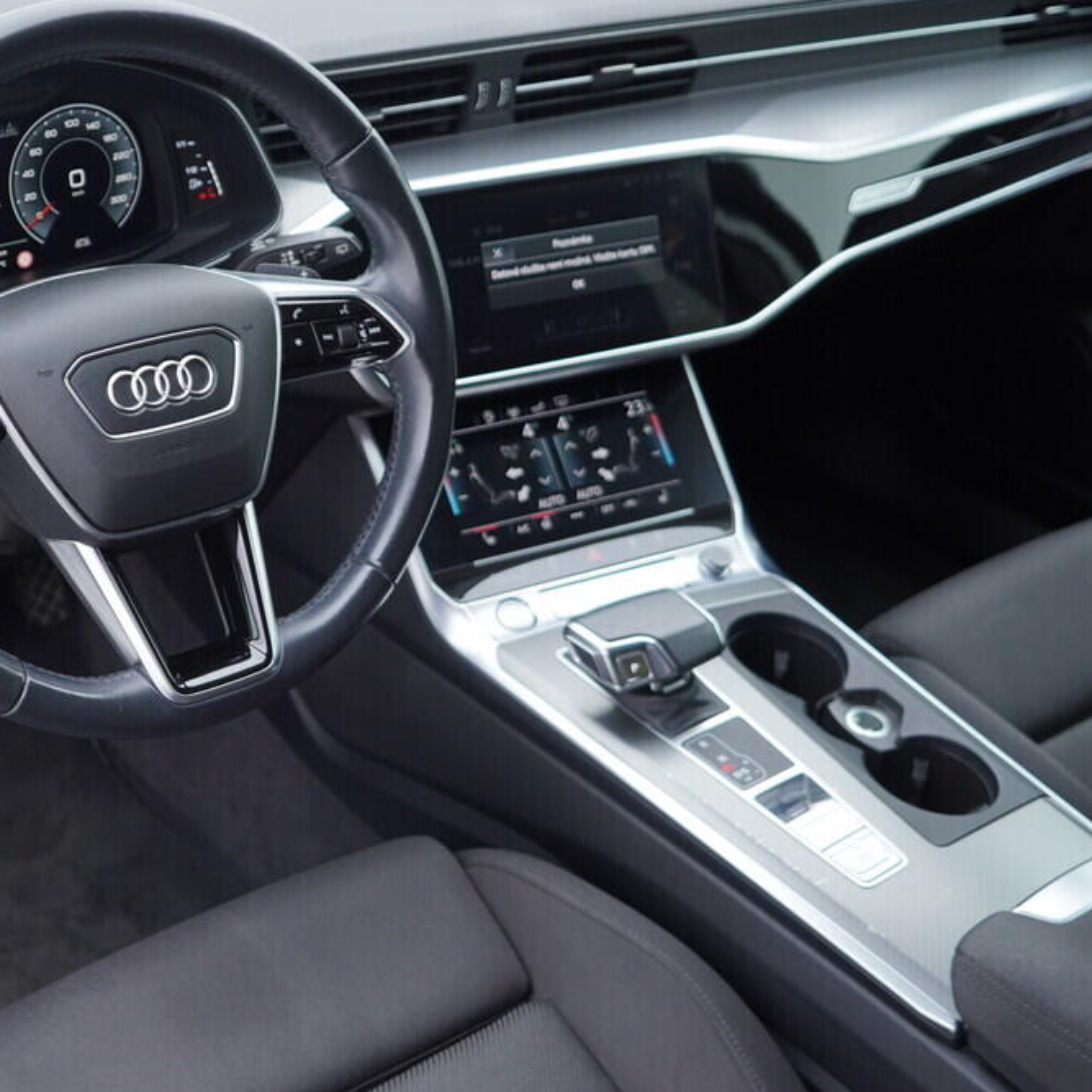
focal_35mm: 47
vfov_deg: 36.1
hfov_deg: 35.5
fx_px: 1677
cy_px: 541
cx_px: 321
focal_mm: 24
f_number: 2.8
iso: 125
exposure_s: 1/40
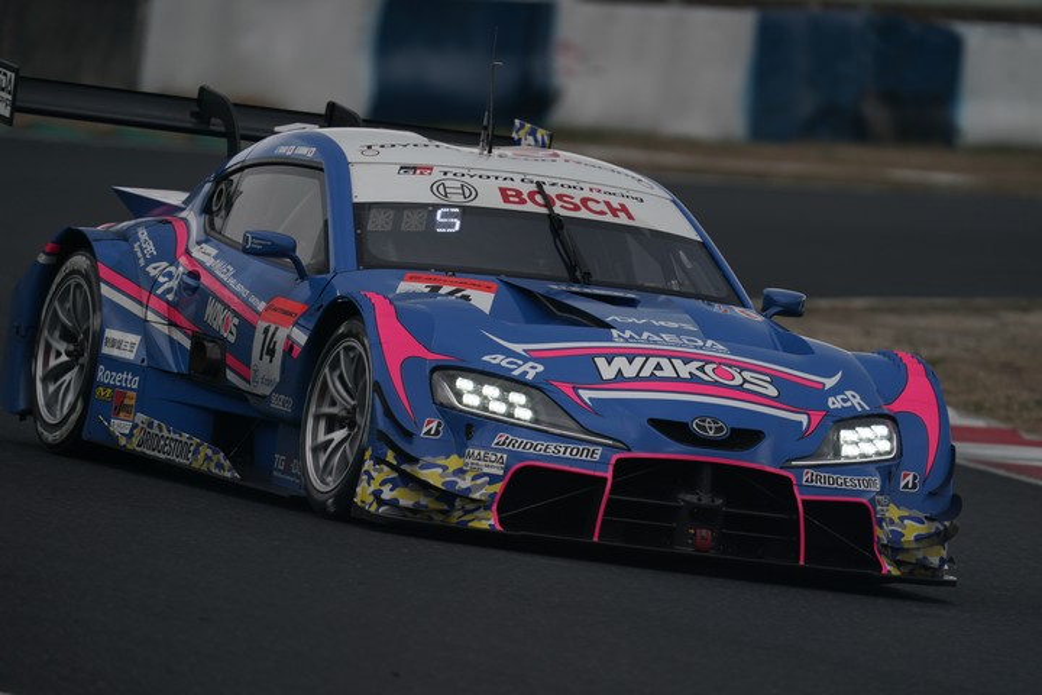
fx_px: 17365
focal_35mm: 600
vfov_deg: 2.3
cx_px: 521
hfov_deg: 3.4
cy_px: 348
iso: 200
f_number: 6.3
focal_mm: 600
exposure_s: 1/640
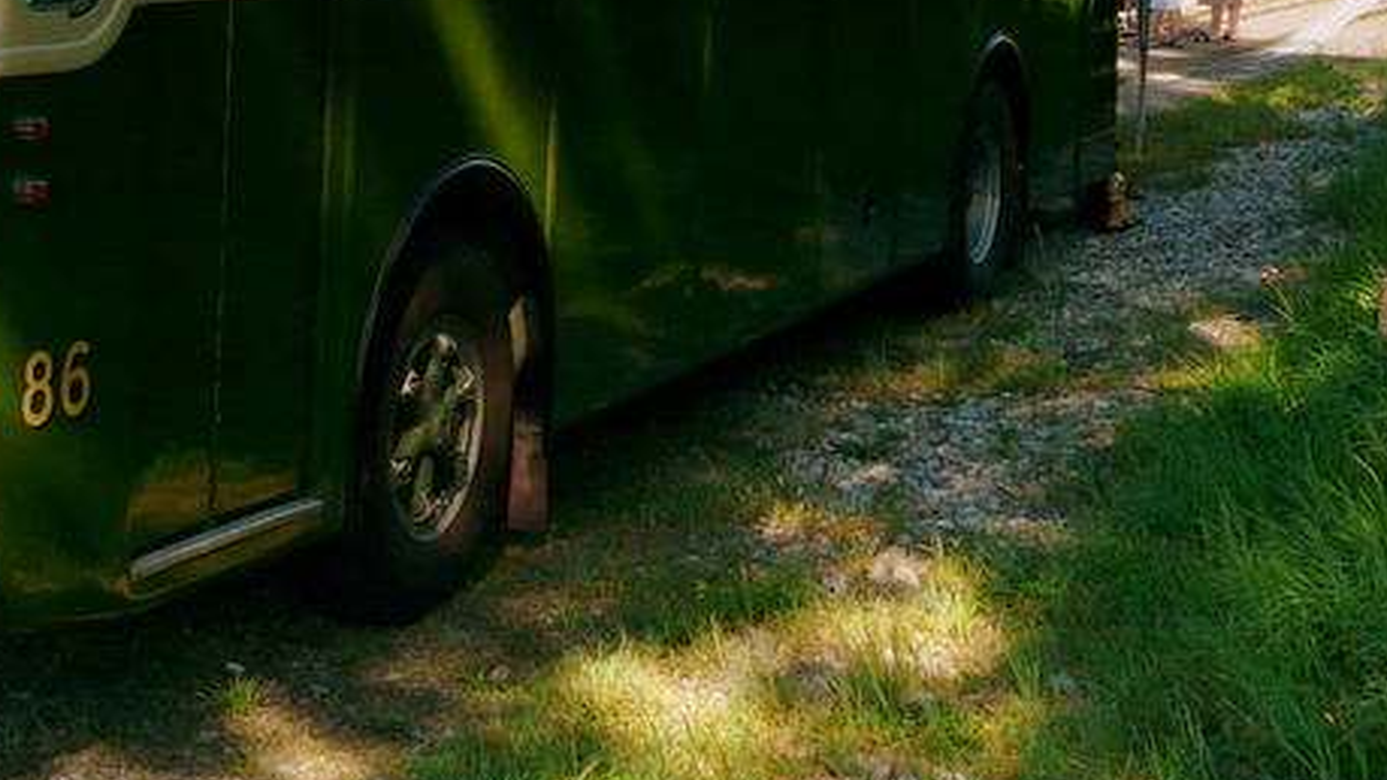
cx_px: 15
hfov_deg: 26.5
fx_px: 2795
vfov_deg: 15.7
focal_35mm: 76
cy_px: 70
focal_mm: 5.2
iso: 100
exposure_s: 1/250
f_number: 4.5
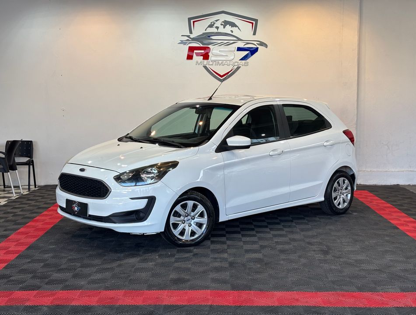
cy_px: 158
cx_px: 208
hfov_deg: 36.7
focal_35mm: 52
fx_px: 627
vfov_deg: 28.2
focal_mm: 5.96
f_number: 1.6
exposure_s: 1/153
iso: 25
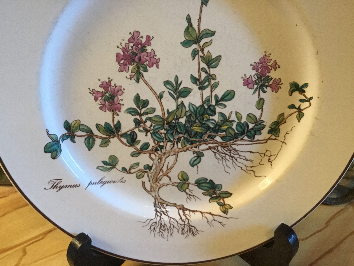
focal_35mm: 31
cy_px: 133
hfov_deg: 58.4
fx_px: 317
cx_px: 177
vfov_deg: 45.4
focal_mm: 3.3
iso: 250
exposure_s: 1/25
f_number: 2.4
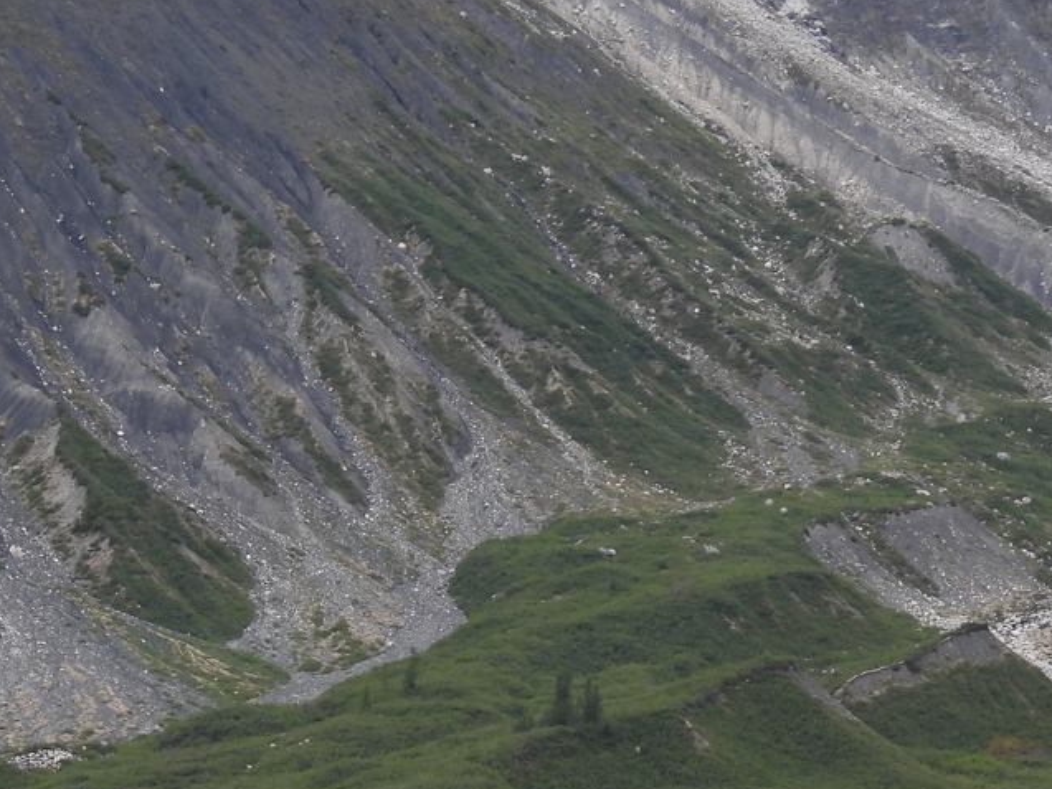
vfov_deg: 7.0
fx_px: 6414
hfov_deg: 9.4
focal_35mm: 211
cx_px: 286
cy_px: 735
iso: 100
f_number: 4
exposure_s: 1/320
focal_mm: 18.7
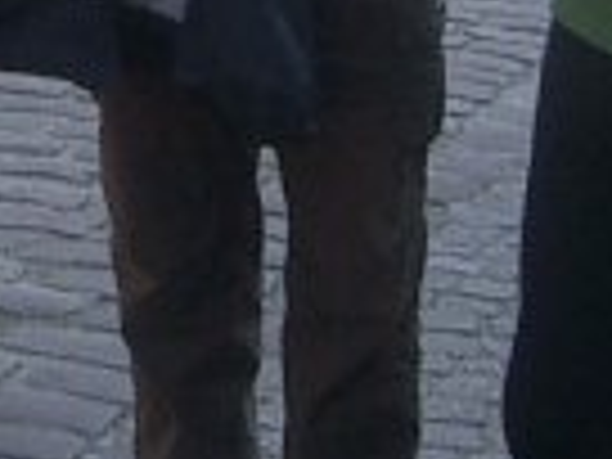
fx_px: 3642
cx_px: 140
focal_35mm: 206
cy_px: -176
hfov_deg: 9.6
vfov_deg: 7.1
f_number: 2.6
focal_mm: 5.8
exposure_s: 1/320
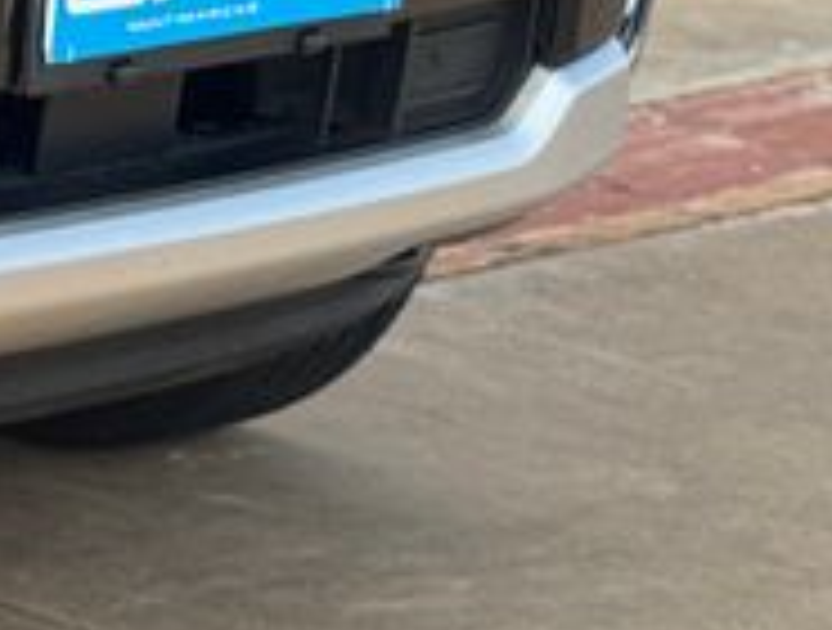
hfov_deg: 7.5
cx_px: -1190
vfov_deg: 6.0
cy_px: -369
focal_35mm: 247
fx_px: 5956
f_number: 1.78
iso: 64
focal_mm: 6.76
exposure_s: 1/593
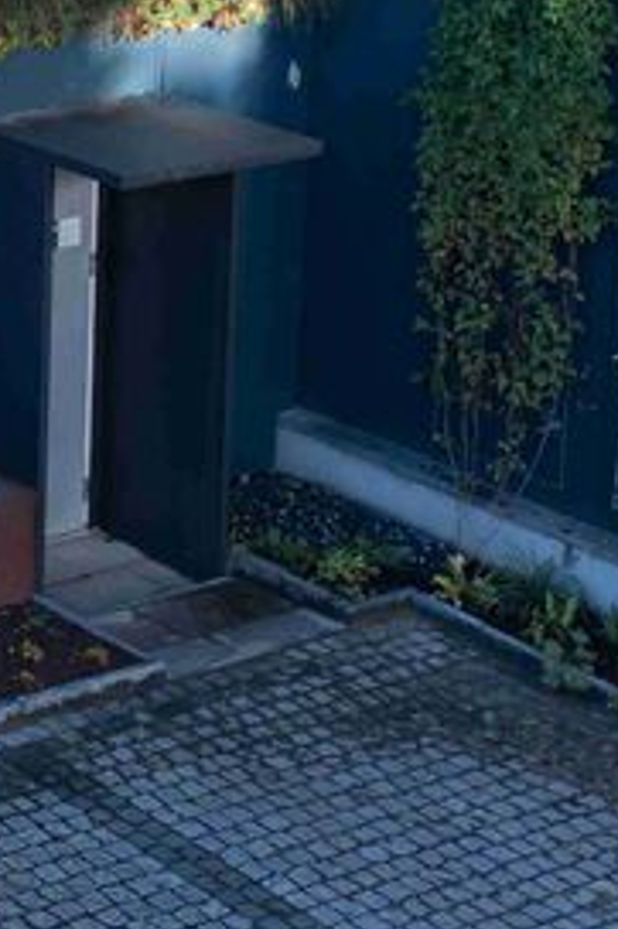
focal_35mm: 103
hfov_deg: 12.1
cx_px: -526
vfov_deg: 19.0
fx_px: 2655
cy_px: -92
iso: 100
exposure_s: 1/60
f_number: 3.5
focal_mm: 10.26
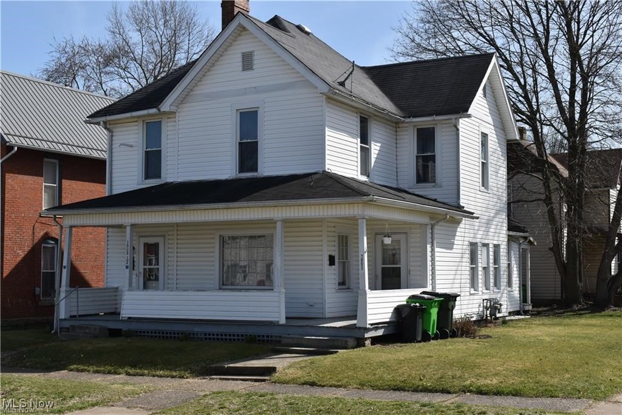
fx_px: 881
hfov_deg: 38.9
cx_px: 311
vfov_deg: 26.5
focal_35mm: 51
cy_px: 208
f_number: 9
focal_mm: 34
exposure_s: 1/320
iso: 100
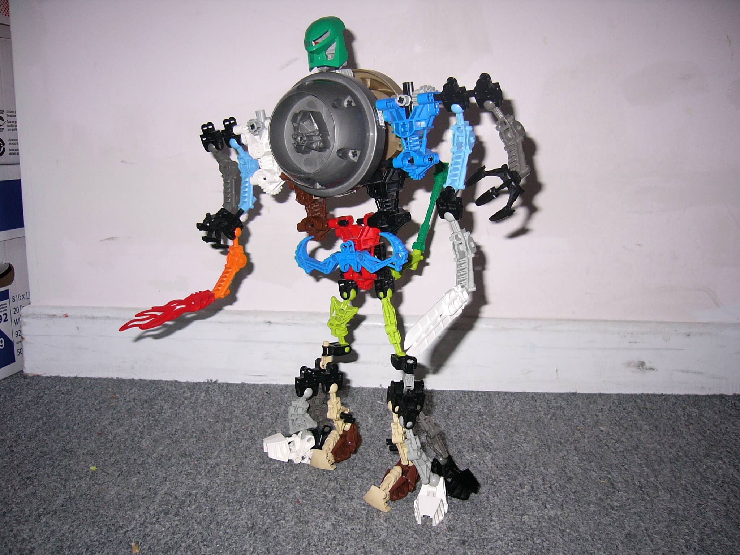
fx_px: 748
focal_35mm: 35
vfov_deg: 40.7
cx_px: 370
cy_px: 278
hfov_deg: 52.6
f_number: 2.8
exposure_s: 1/60
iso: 100
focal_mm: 5.8
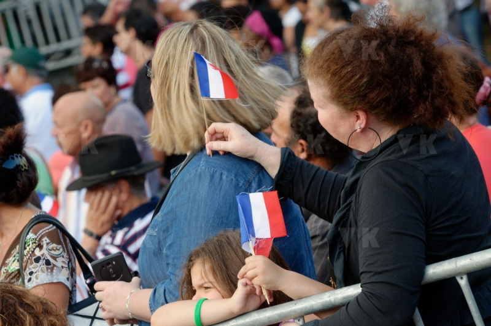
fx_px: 2961
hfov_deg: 9.5
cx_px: 246
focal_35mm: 218
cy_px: 163
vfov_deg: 6.3
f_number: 6.3
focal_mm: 145
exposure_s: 1/160
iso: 250
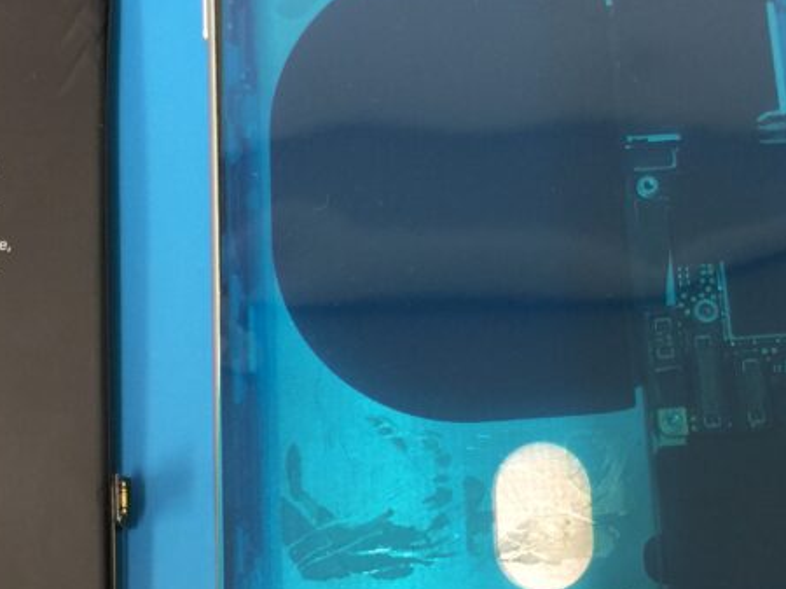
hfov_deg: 29.2
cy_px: 264
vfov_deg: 22.2
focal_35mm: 66
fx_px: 1498
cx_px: 536
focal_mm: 4.15
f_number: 2.2
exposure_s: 1/17
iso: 64
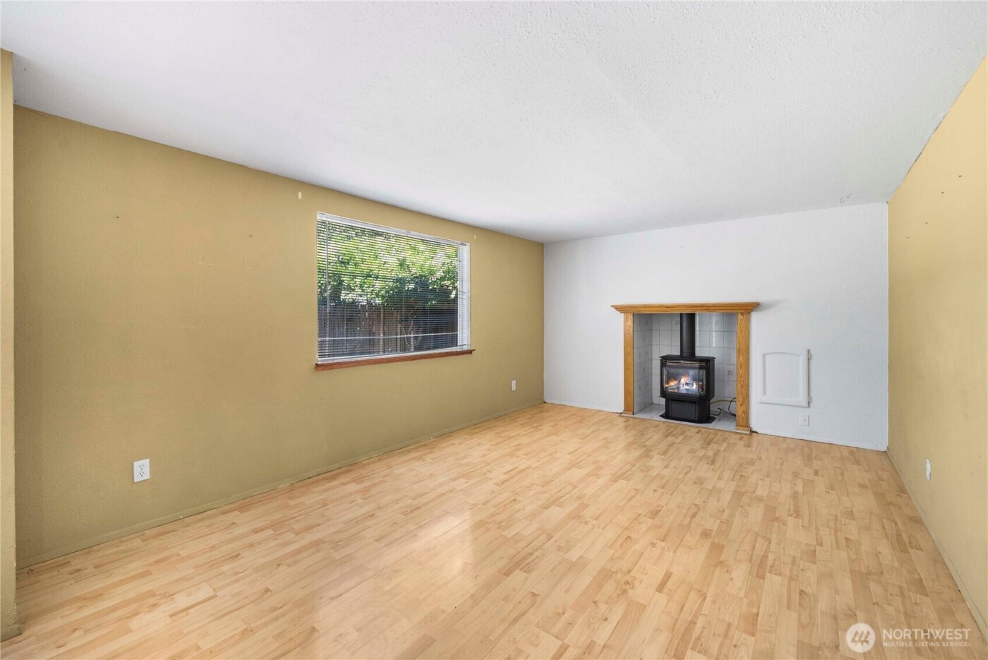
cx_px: 494
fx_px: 384
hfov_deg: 104.2
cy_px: 330
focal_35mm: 14
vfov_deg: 81.3
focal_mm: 14
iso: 1000
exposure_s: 1/8
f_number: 7.1
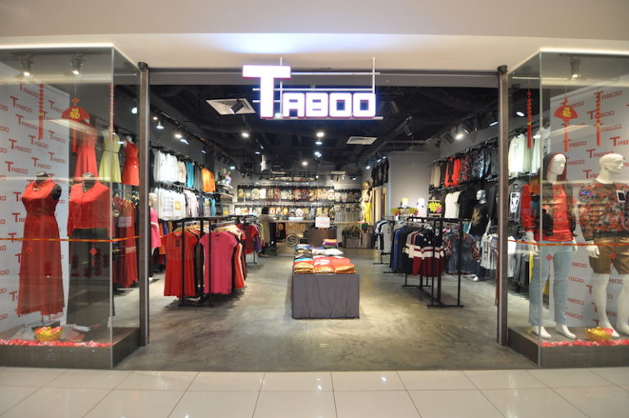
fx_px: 288
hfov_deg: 95.1
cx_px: 314
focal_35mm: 16
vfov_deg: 71.9
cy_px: 209
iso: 500
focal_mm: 11
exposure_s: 1/50
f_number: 2.8
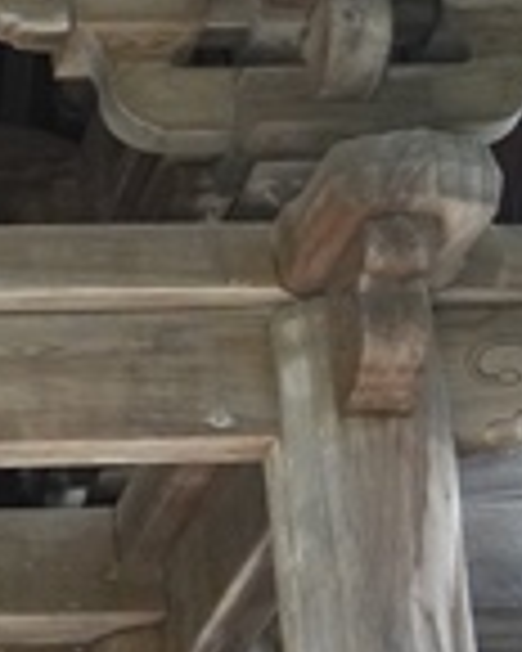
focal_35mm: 203
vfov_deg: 9.5
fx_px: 3920
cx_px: -819
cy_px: 443
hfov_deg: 7.1
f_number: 5.6
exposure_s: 1/250
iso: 2000
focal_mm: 18.63
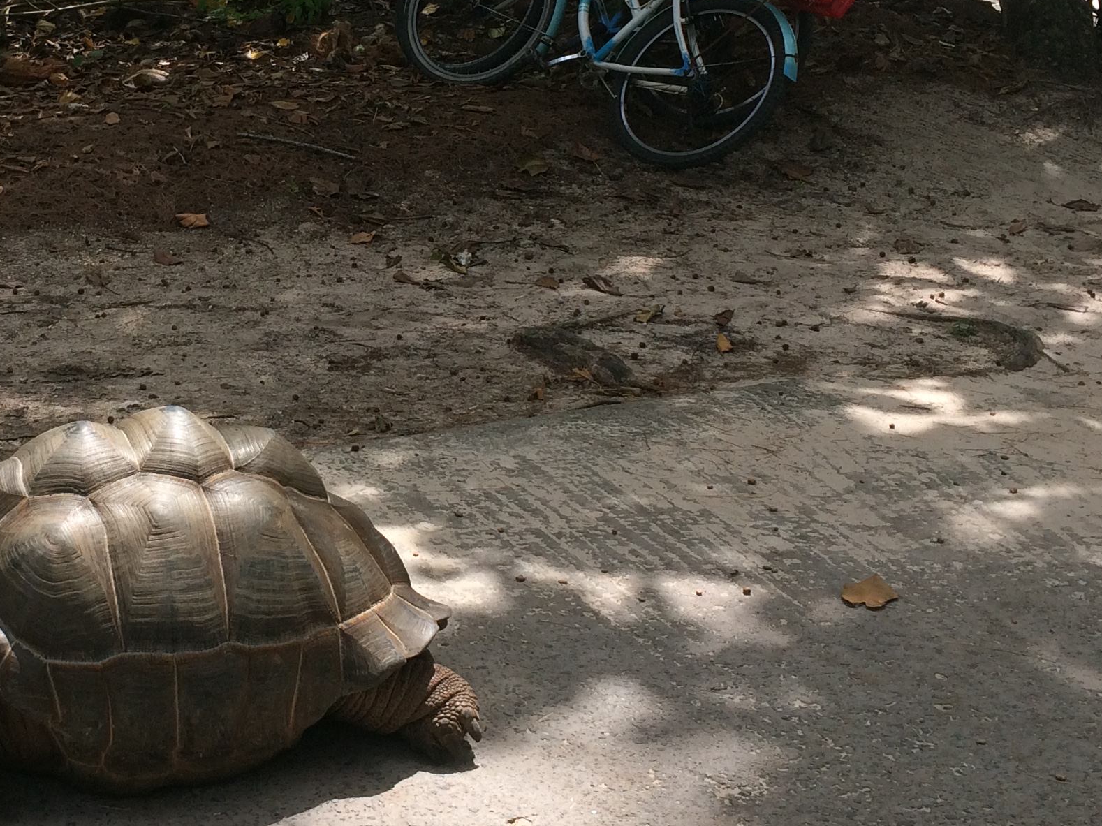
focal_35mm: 60
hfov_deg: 31.3
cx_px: 218
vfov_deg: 24.2
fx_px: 1910
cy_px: 220
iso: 32
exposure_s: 1/873
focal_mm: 4.15
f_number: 2.2
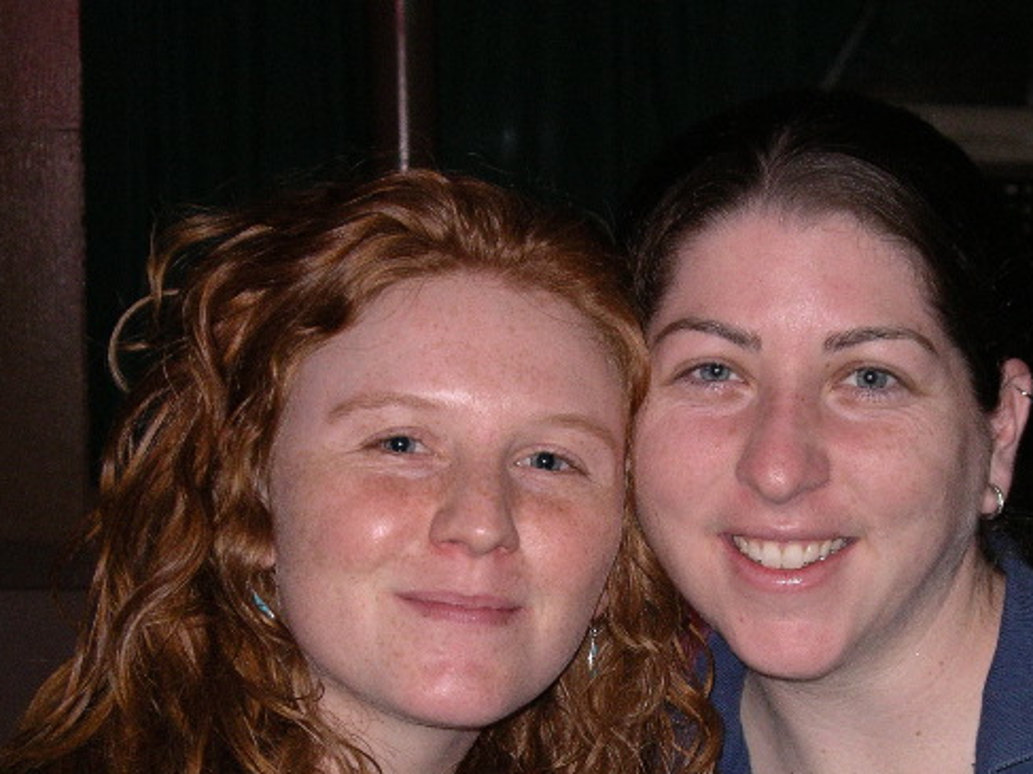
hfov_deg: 14.3
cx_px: 602
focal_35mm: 138
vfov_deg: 10.7
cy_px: 585
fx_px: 4117
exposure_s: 1/60
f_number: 3.6
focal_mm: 17.4
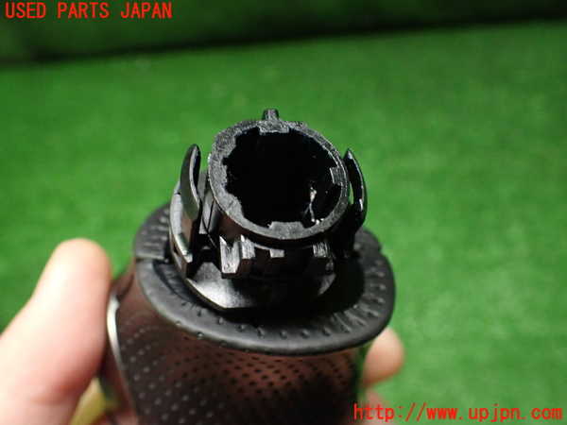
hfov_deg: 60.0
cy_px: 212
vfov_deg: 46.8
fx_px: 491
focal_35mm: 30
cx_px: 284
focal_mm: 5.4
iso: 800
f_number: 2.3
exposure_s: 1/40
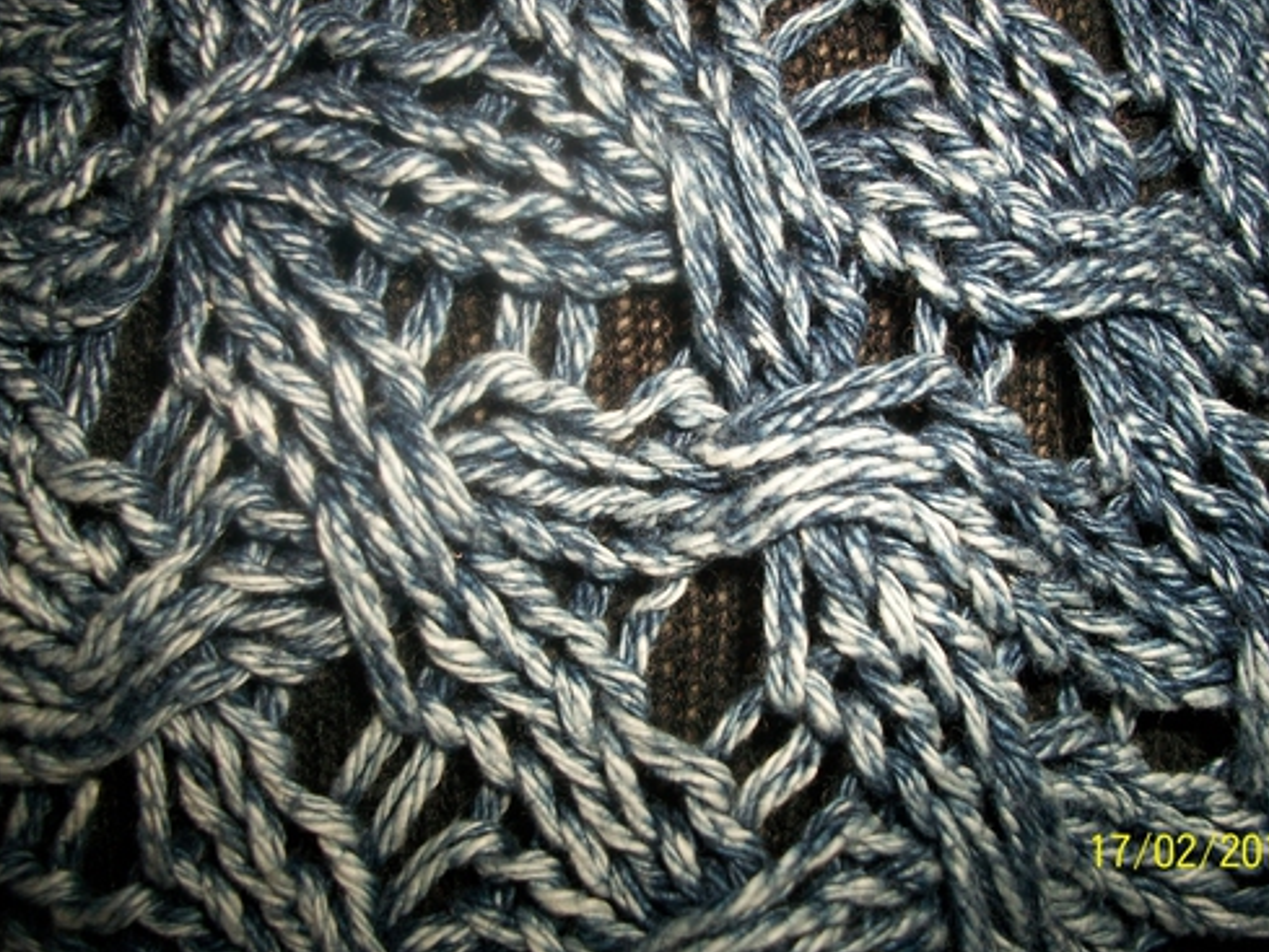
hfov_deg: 51.3
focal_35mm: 36
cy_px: 434
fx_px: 1320
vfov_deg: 39.6
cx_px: 664
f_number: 2.9
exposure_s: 1/60
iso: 80
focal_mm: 5.7
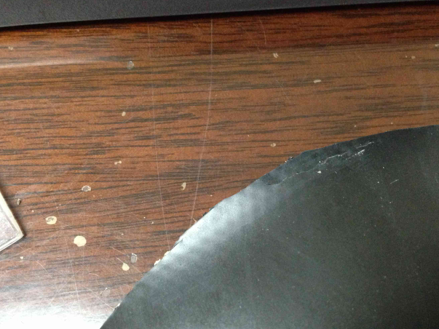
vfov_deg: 35.0
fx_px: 520
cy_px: 195
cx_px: 246
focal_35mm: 41
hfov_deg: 45.7
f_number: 2.4
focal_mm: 4.13
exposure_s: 1/17
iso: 640
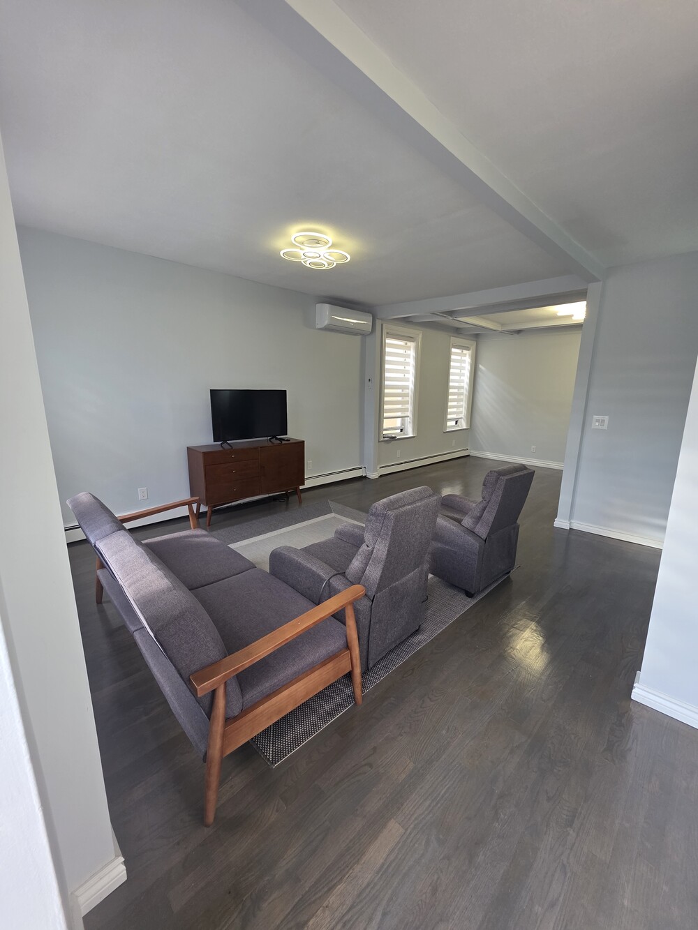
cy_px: 465
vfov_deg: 106.2
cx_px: 349
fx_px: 349
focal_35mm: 13
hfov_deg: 89.9
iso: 125
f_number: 1.9
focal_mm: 2.2
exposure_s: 1/120
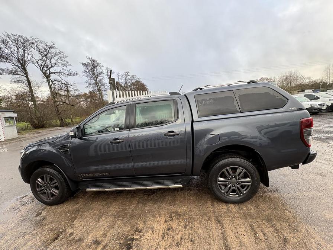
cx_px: 166
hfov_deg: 102.1
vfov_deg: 85.7
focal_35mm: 14
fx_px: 135
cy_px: 125
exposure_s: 1/99
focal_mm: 2.22
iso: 50
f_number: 2.2
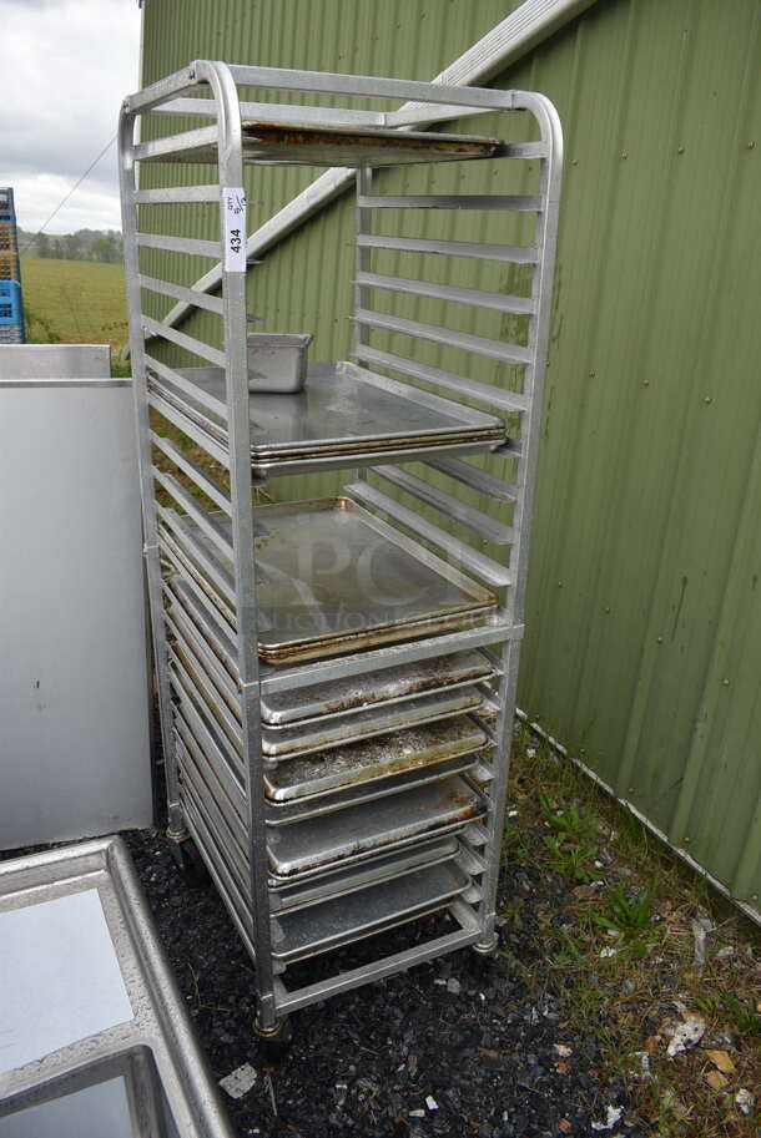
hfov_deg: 48.0
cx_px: 380
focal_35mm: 27
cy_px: 569
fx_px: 855
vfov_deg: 67.3
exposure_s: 1/250
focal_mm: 18
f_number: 7.1
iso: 200
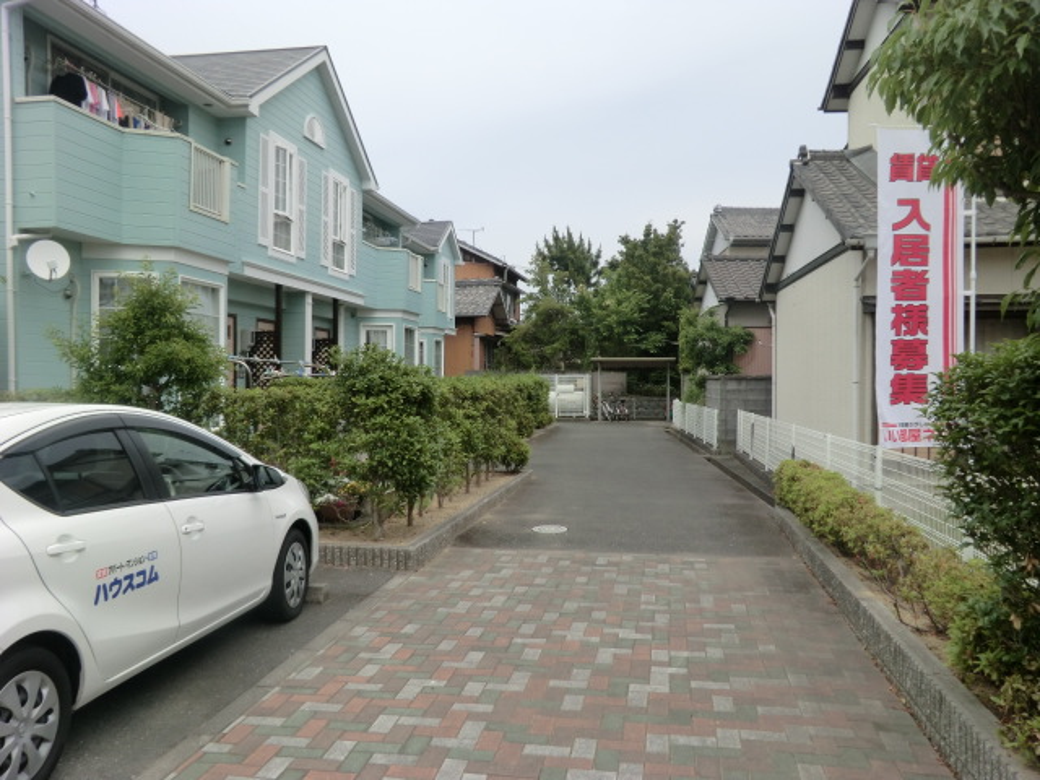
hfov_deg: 61.7
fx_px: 871
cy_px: 390
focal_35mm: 29
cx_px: 520
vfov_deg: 48.2
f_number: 3.5
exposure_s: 1/800
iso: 80
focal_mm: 5.2
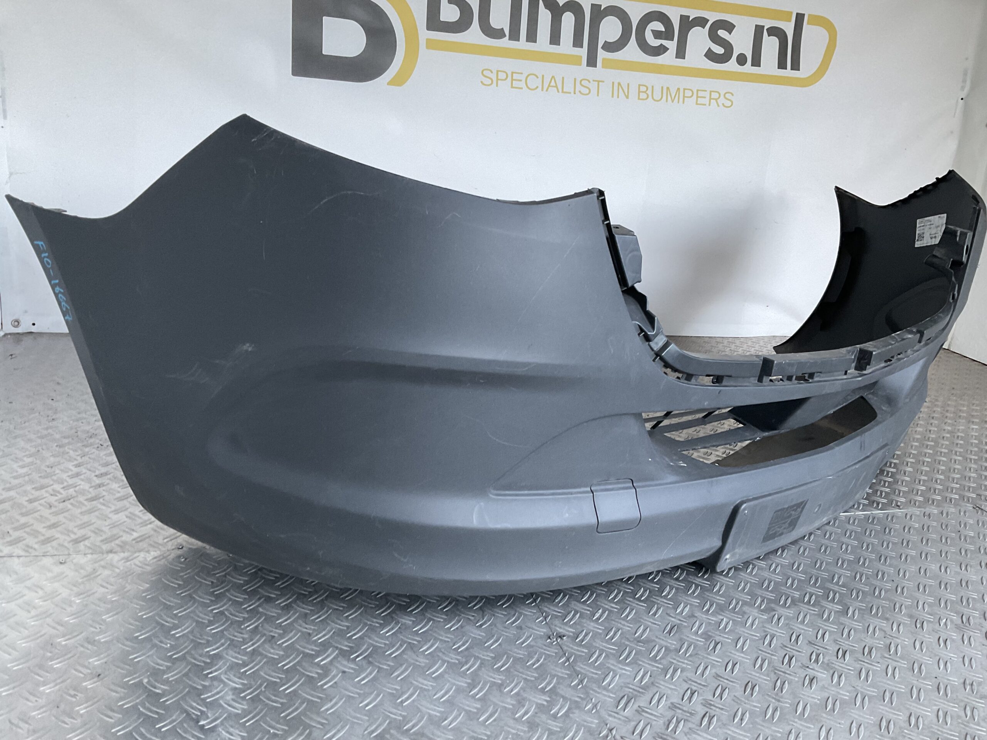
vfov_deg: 48.2
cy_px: 370
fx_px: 827
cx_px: 494
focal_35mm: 29
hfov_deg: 61.7
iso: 80
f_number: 1.8
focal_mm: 3
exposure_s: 1/60
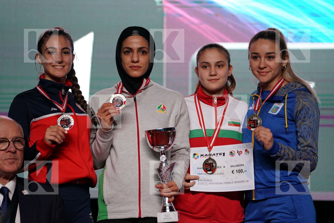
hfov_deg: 12.5
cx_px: 167
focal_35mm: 165
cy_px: 112
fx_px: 1531
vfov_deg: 8.3
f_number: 2.8
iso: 1250
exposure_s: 1/250
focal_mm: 165
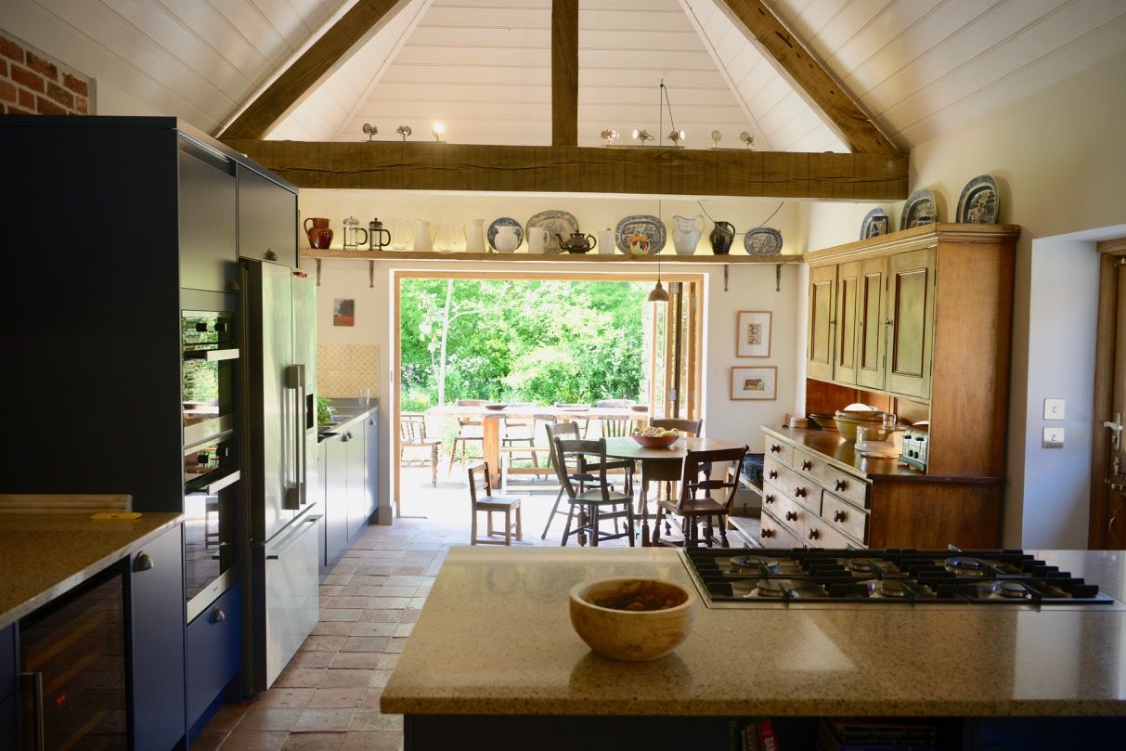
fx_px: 970
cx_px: 563
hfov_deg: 60.3
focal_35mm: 31
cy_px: 376
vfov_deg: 42.3
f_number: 4.5
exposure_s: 1/80
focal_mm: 31
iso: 320
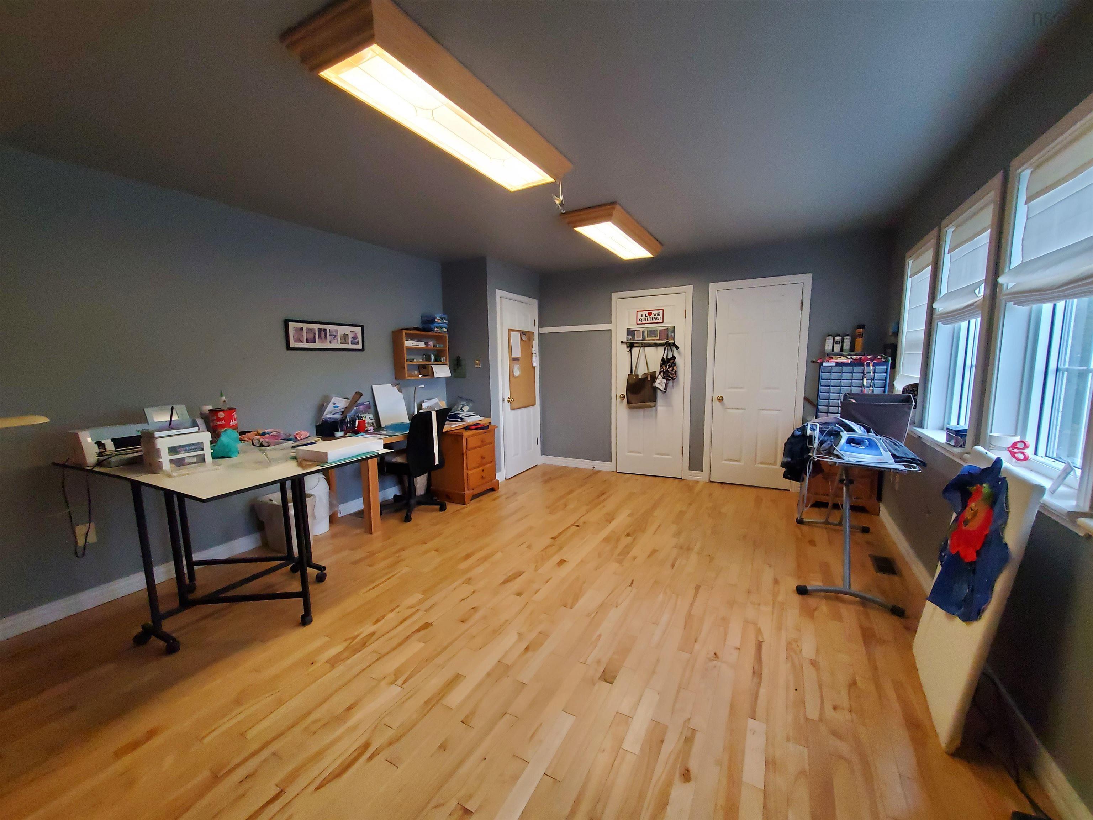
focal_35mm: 13
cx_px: 546
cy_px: 410
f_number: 2.2
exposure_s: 1/60
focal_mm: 1.8
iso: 640
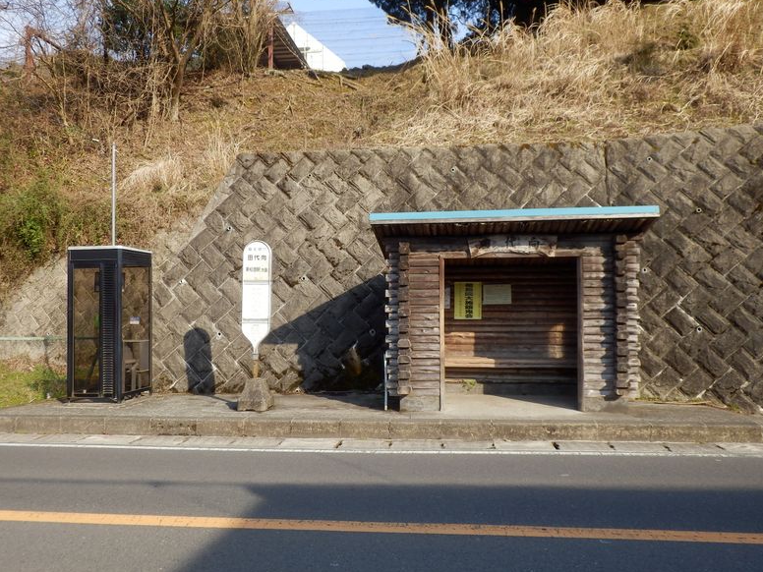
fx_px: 749
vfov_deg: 41.8
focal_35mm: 34
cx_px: 377
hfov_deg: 54.0
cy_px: 281
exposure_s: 1/320
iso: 80
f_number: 3.7
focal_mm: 5.9
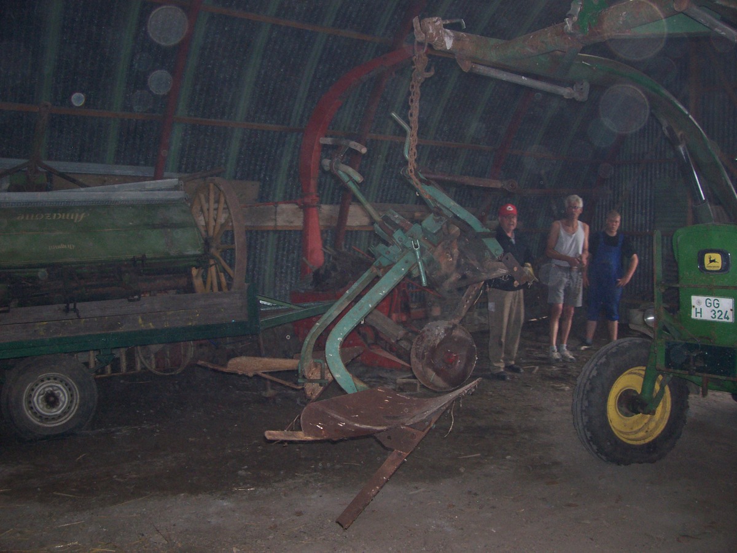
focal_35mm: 34
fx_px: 724
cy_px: 276
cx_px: 368
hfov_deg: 54.0
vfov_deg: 41.8
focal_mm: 5.6
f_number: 2.7
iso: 140
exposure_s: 1/112
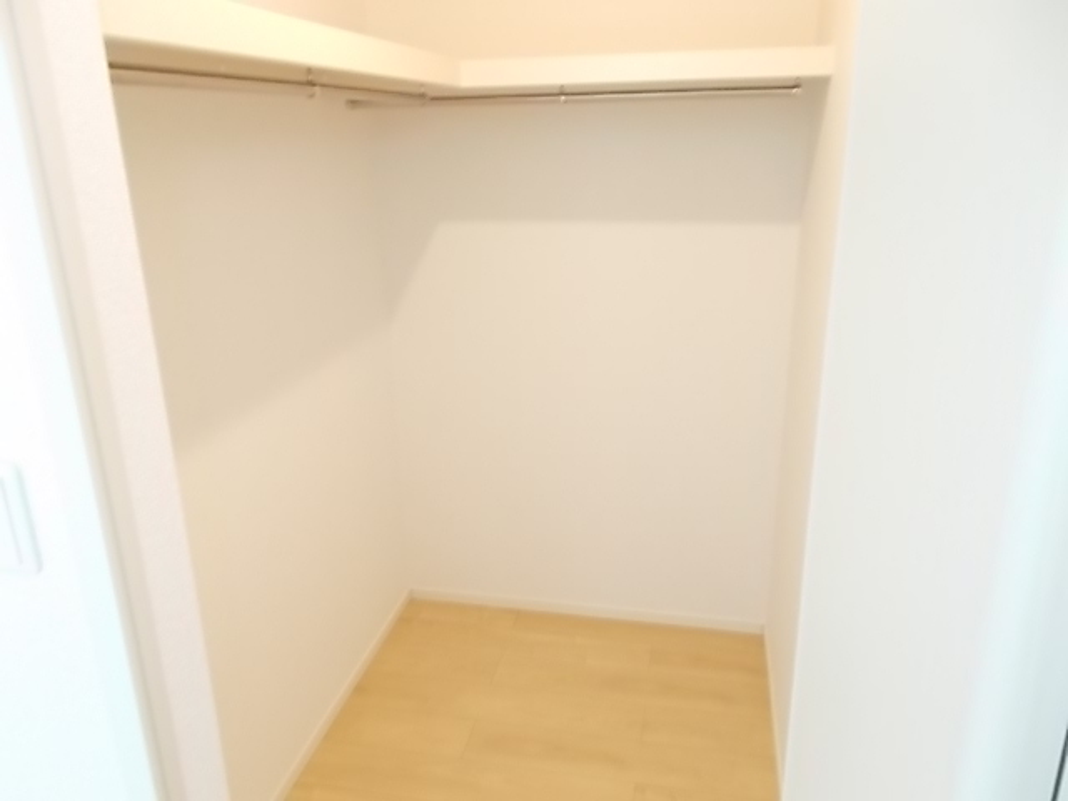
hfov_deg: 67.3
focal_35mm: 26
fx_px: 802
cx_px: 534
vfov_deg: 53.1
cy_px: 400
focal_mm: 4.6
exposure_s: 1/6
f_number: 3.2
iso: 200
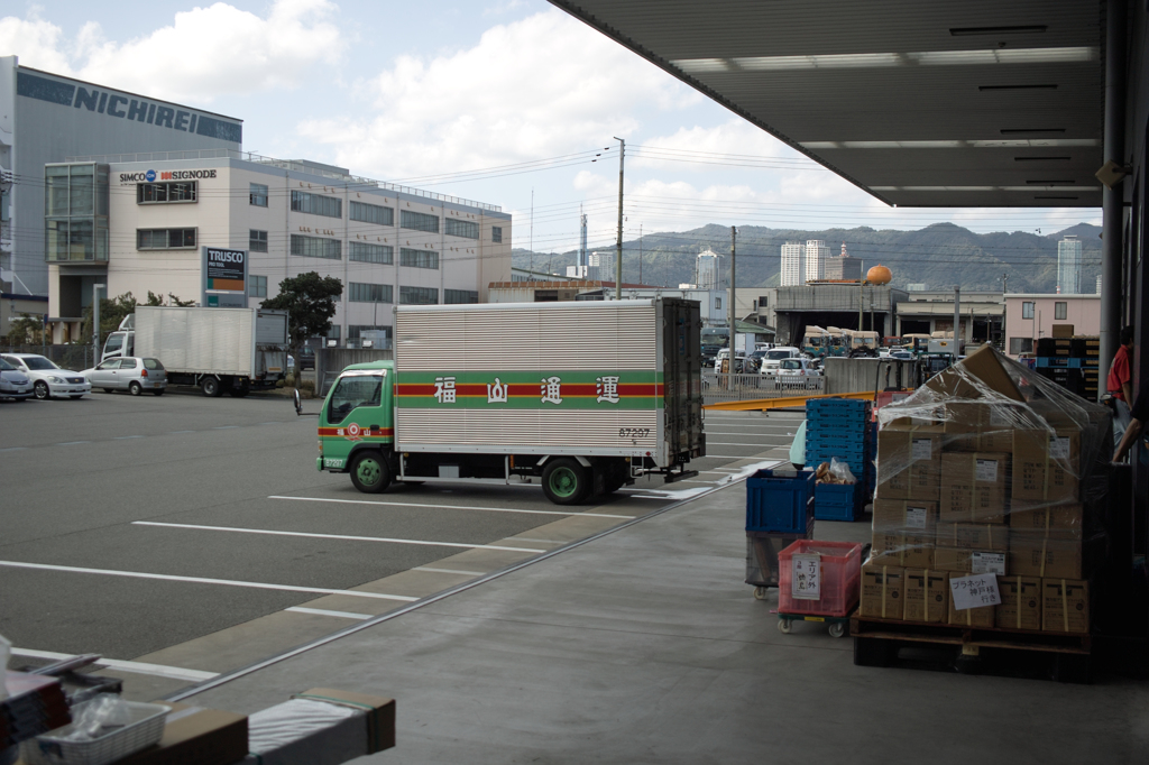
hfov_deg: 47.4
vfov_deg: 32.6
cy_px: 382
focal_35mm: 41
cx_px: 574
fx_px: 1308
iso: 100
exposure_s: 1/1000
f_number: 2.8
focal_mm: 24.2
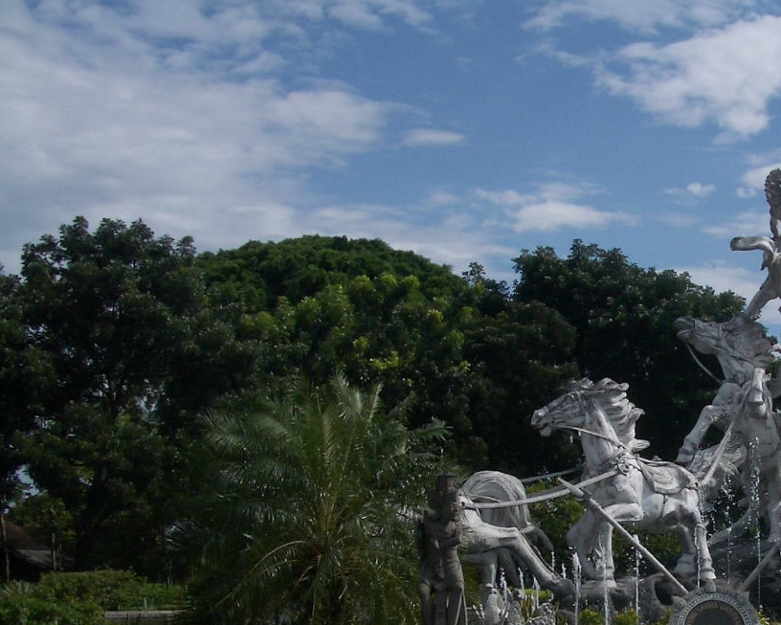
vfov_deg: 22.7
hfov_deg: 27.3
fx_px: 1549
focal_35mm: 67
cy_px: 442
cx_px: 702
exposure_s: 1/1250
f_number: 4.3
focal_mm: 5.8
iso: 50
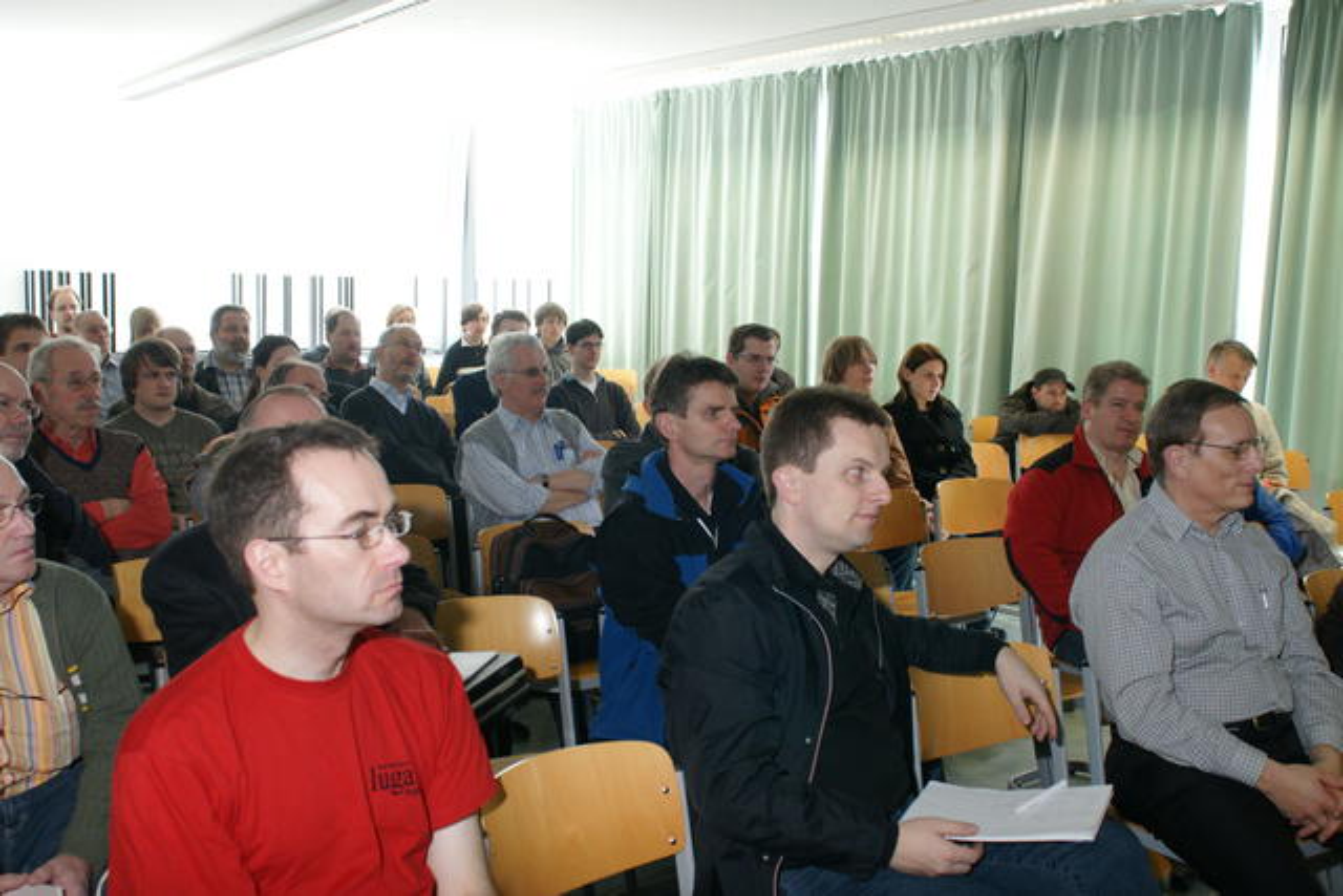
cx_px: 672
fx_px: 1343
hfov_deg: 53.1
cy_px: 448
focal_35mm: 36
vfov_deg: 36.9
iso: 800
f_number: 5.6
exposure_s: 1/60
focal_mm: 24
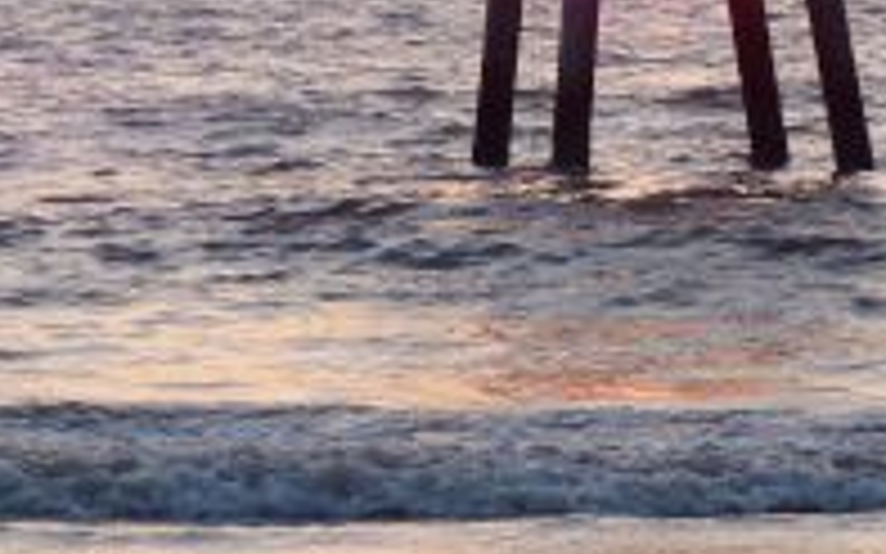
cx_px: 391
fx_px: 8497
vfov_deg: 3.7
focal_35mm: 352
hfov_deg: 6.0
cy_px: -7
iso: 400
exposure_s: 1/800
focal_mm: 23.5
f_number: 2.8
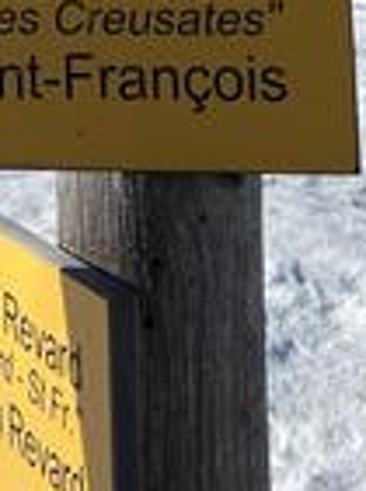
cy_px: -383
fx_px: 1572
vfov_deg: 15.4
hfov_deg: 12.9
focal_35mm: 111
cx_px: -87
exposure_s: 1/7692
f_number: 1.8
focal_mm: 4.25
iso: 32
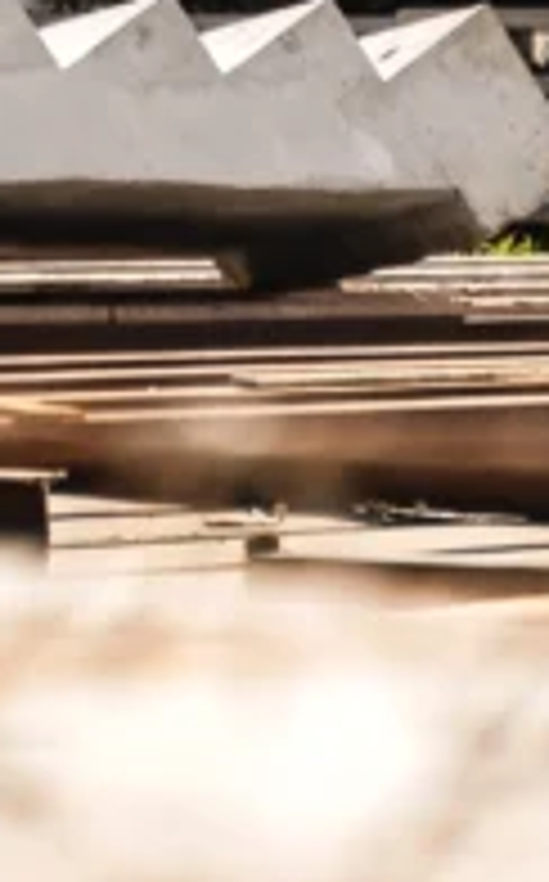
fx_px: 9604
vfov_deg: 5.2
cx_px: -450
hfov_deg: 3.3
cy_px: -504
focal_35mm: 400
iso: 100
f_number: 2.8
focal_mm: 75
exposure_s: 1/640
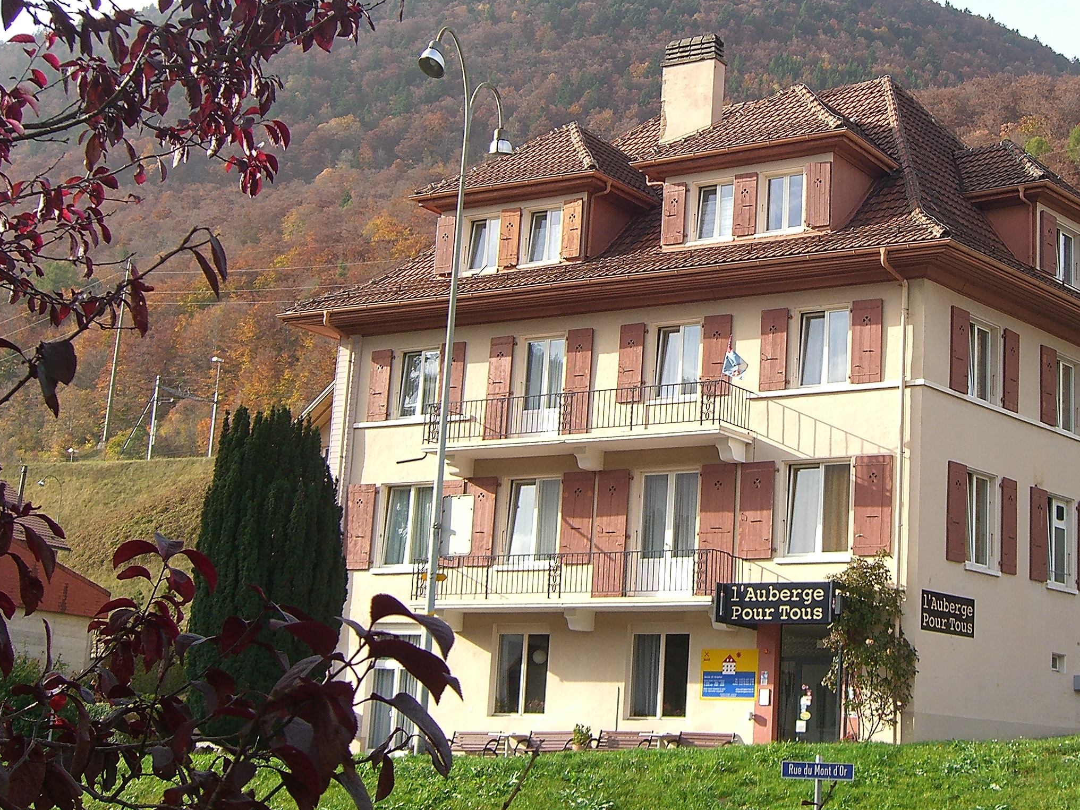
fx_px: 1903
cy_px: 301
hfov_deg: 31.3
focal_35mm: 61
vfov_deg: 24.0
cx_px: 761
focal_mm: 7.9
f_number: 4
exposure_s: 1/250
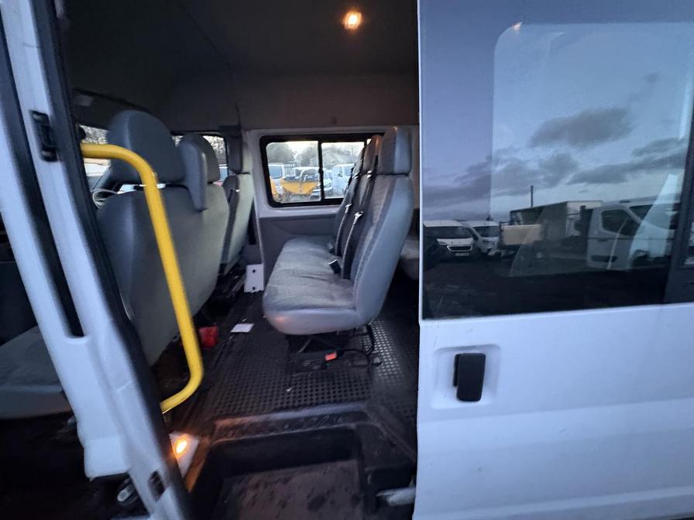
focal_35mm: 14
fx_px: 281
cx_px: 347
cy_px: 260
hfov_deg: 102.1
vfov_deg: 85.7
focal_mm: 2.22
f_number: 2.2
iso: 1250
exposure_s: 1/30
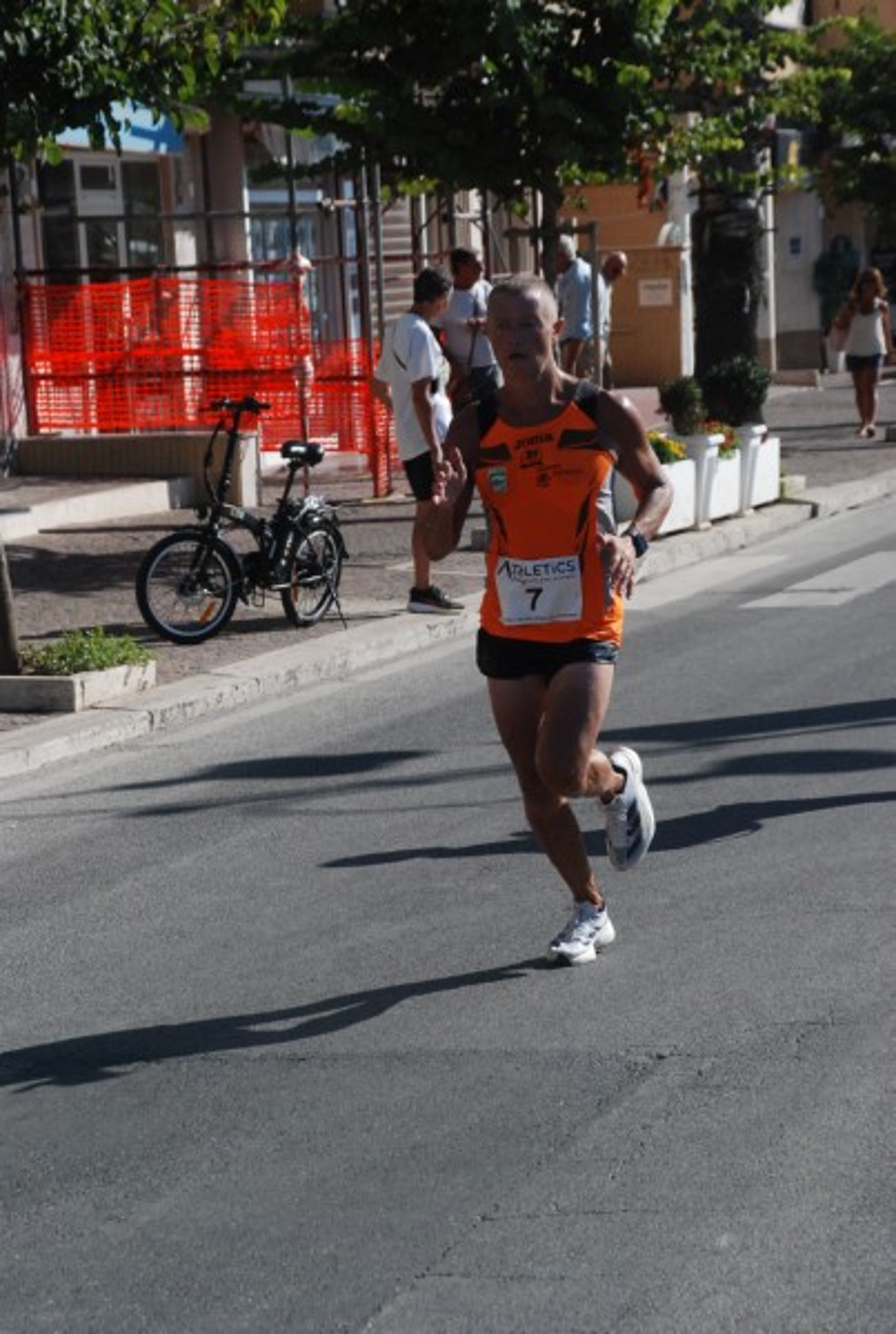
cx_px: 448
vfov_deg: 18.1
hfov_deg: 12.2
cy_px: 667
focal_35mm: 112
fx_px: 4178
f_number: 8
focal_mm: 75
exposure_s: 1/2000
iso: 1000
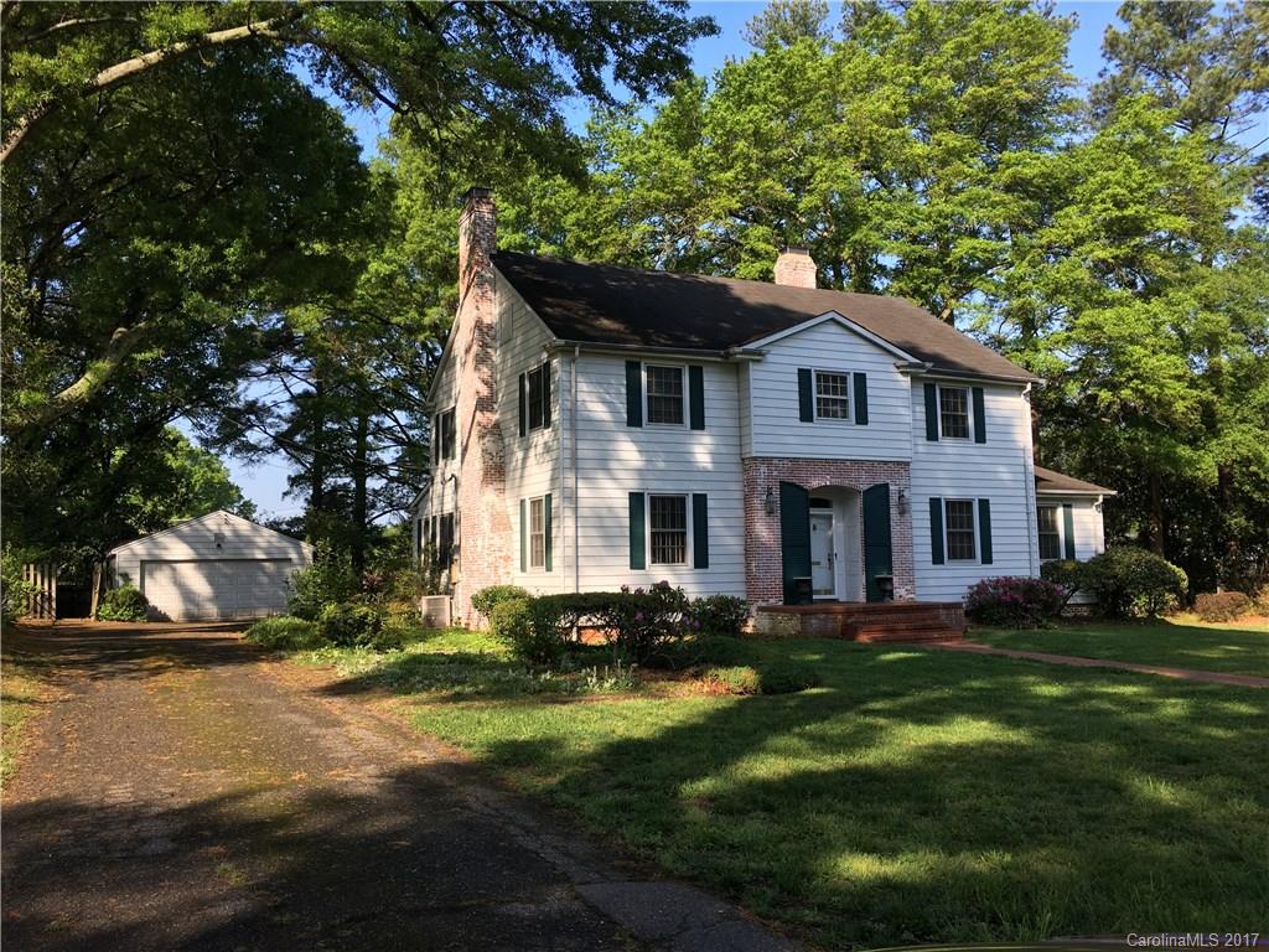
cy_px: 476
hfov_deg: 61.7
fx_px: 1063
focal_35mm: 29
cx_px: 634
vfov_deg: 48.2
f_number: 2.2
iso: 25
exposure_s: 1/635
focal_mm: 4.15
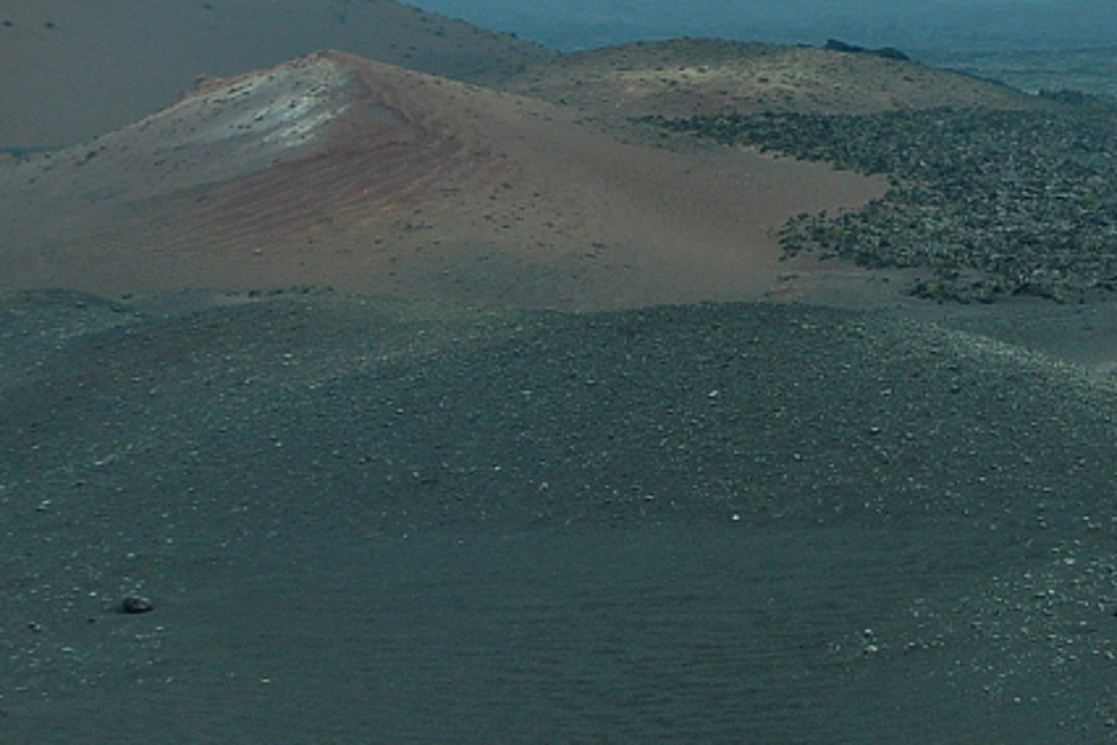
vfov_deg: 10.1
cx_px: 1159
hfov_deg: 14.9
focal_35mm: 135
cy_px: 83
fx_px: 4188
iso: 400
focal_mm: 32
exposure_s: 1/200
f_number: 7.1
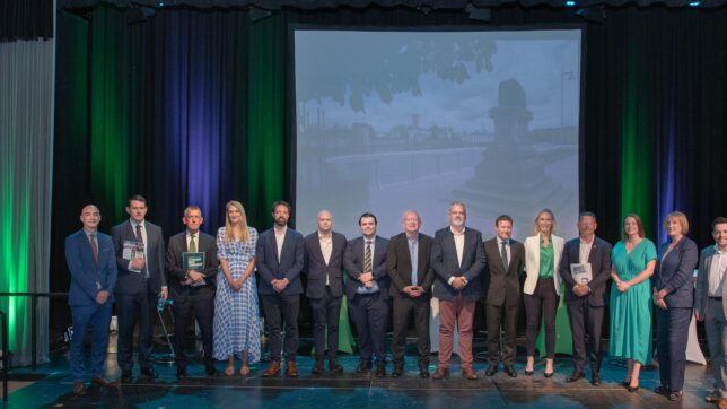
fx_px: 578
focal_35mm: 30
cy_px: 252
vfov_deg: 38.7
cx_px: 408
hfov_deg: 64.1
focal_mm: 24
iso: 1250
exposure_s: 1/125
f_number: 5.6
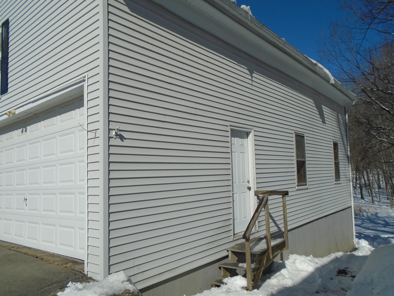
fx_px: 296
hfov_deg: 67.3
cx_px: 197
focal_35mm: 26
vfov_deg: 53.1
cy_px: 148
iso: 100
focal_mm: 4.6
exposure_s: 1/640
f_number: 8
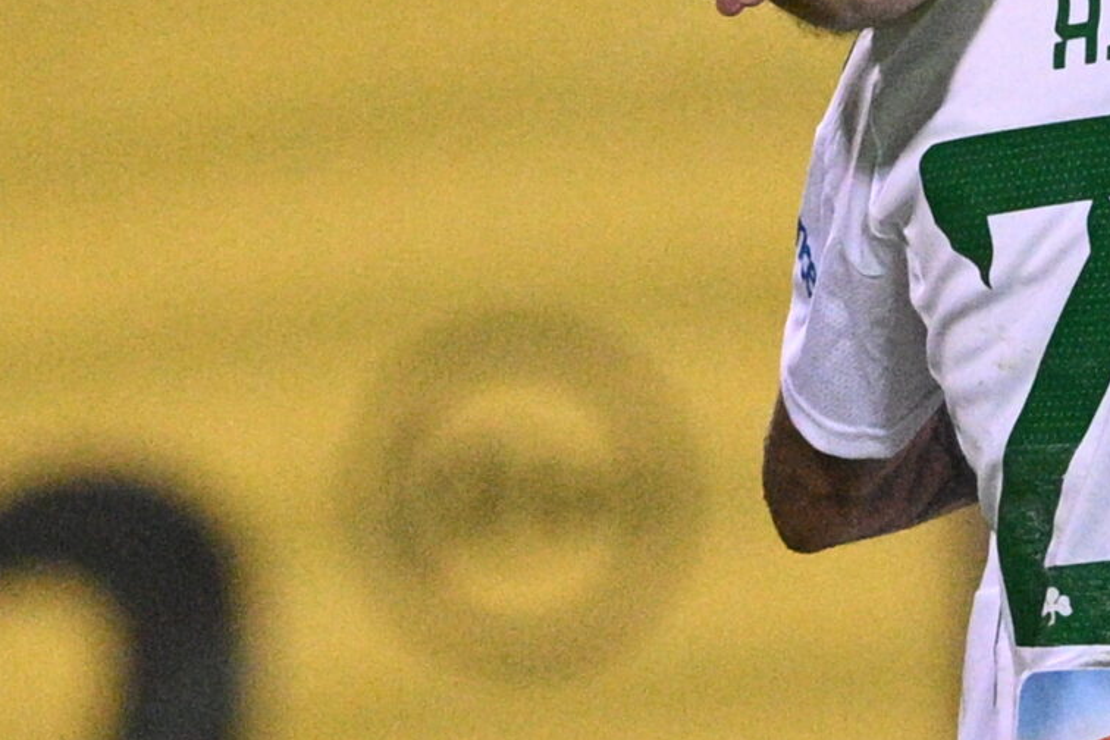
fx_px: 41776
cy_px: 118
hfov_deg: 1.5
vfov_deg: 1.0
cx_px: 1492
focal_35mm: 1355
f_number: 3.5
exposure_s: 1/800
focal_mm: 400
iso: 3200
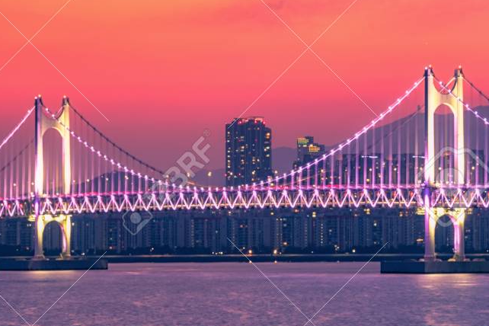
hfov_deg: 8.5
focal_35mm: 243
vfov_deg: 5.7
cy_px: 156
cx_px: 308
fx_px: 3300
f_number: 11
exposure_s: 4
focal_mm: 120
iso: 100
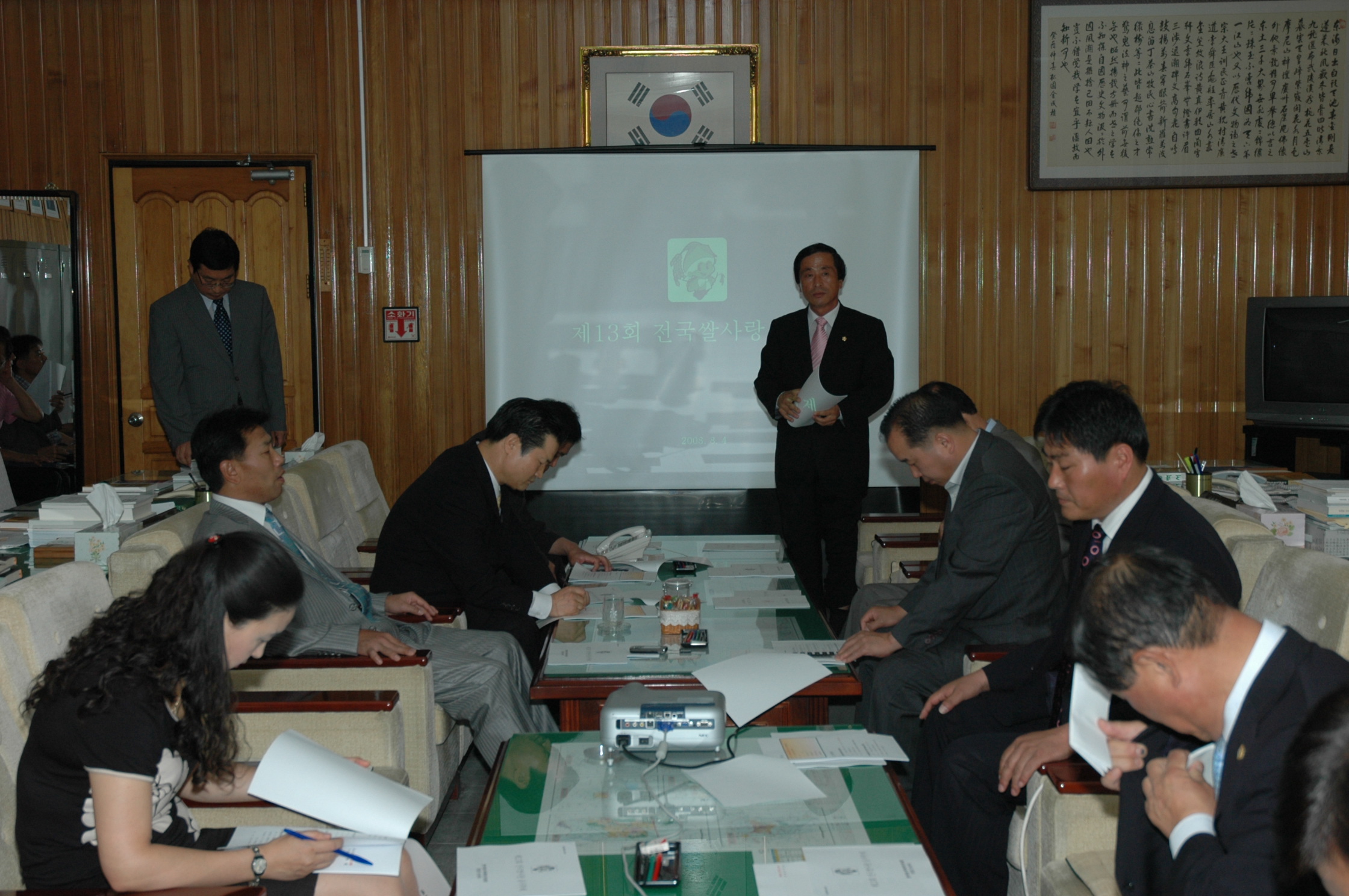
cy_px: 448
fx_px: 1909
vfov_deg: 26.4
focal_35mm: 51
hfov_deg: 38.9
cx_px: 674
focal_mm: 34
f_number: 4.2
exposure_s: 1/500
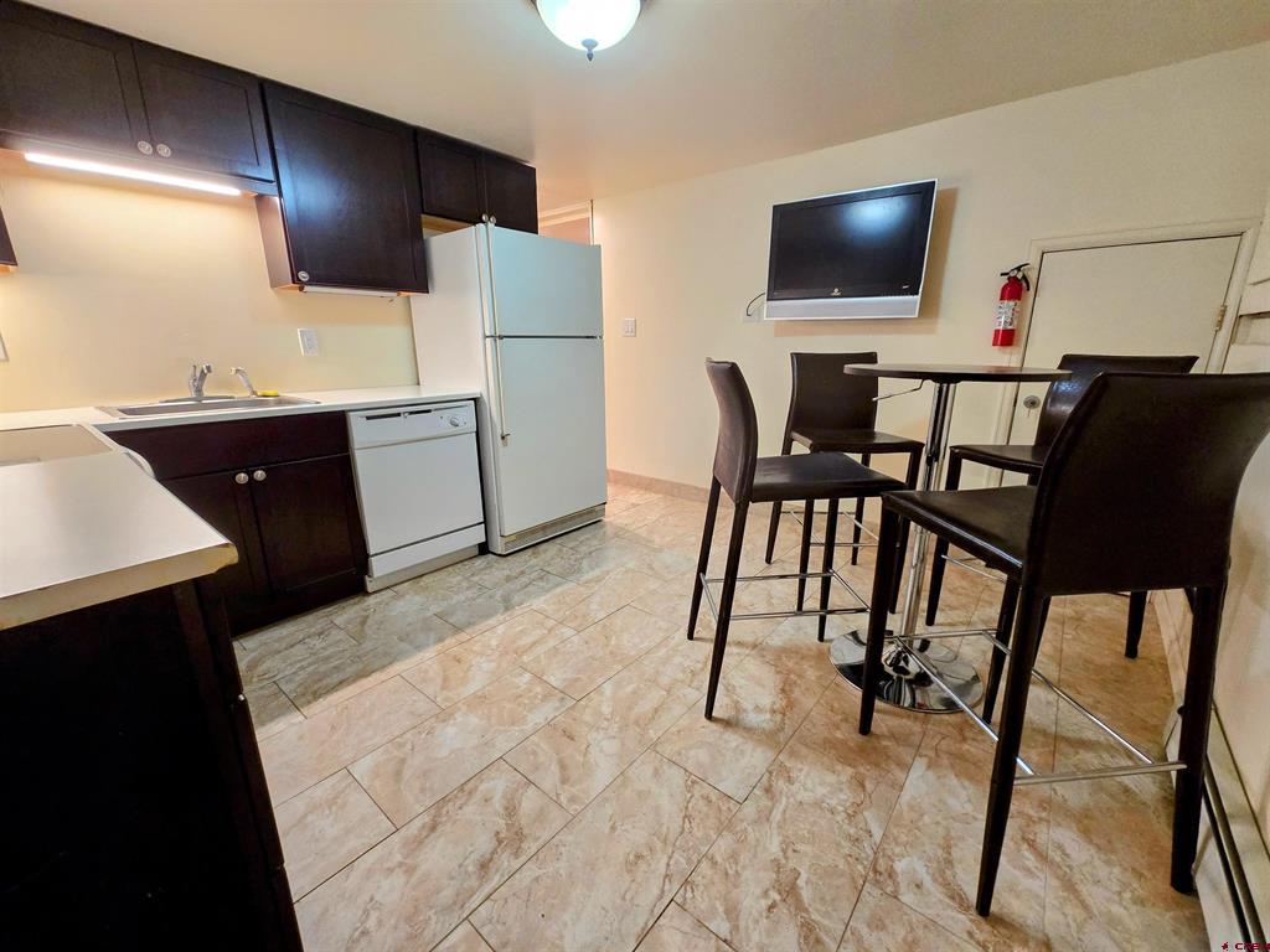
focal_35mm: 13
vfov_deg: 89.9
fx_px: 477
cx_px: 635
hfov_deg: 106.2
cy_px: 476
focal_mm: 2.2
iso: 200
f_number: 2.2
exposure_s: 1/60
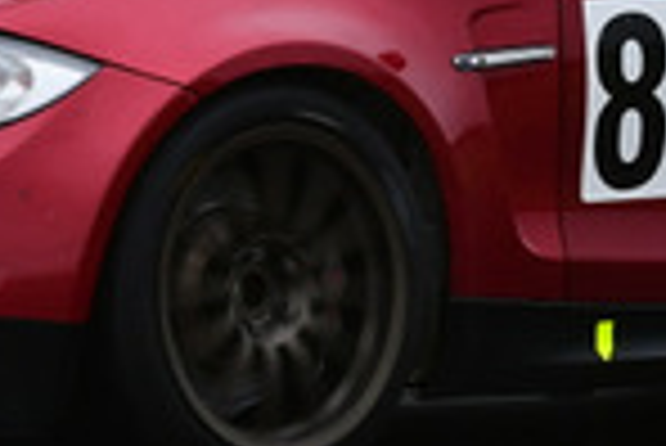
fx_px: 31462
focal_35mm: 1699
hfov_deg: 1.2
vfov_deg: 0.8
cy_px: -338
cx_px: 162
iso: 320
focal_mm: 210
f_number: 10
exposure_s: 1/320
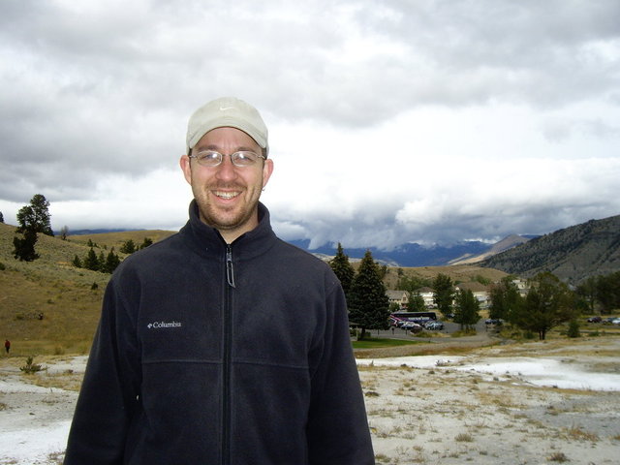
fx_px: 681
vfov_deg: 37.7
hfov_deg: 49.0
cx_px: 310
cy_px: 232
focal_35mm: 38
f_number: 4.3
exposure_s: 1/1000
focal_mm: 6.2
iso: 100
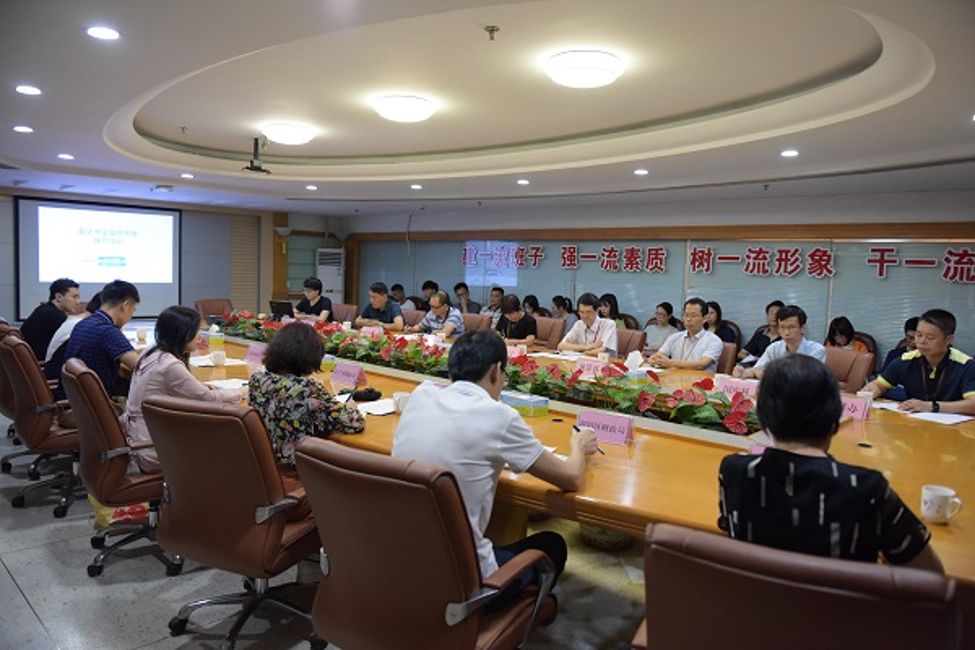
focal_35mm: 24
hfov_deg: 73.7
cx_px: 488
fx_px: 650
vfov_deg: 53.1
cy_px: 325
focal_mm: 24
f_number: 2.8
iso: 4000
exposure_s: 1/400
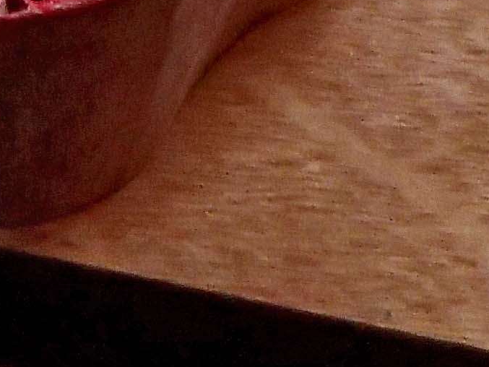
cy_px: -288
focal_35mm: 428
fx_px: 6047
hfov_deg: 4.6
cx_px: -173
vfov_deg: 3.5
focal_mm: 13.09
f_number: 5.7
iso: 800
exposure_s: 1/40
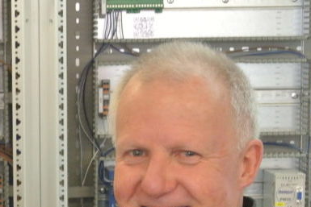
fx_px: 1158
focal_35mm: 134
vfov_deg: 10.2
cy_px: 205
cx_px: -10
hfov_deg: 15.0
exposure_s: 1/60
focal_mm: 18.2
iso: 720
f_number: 4.5
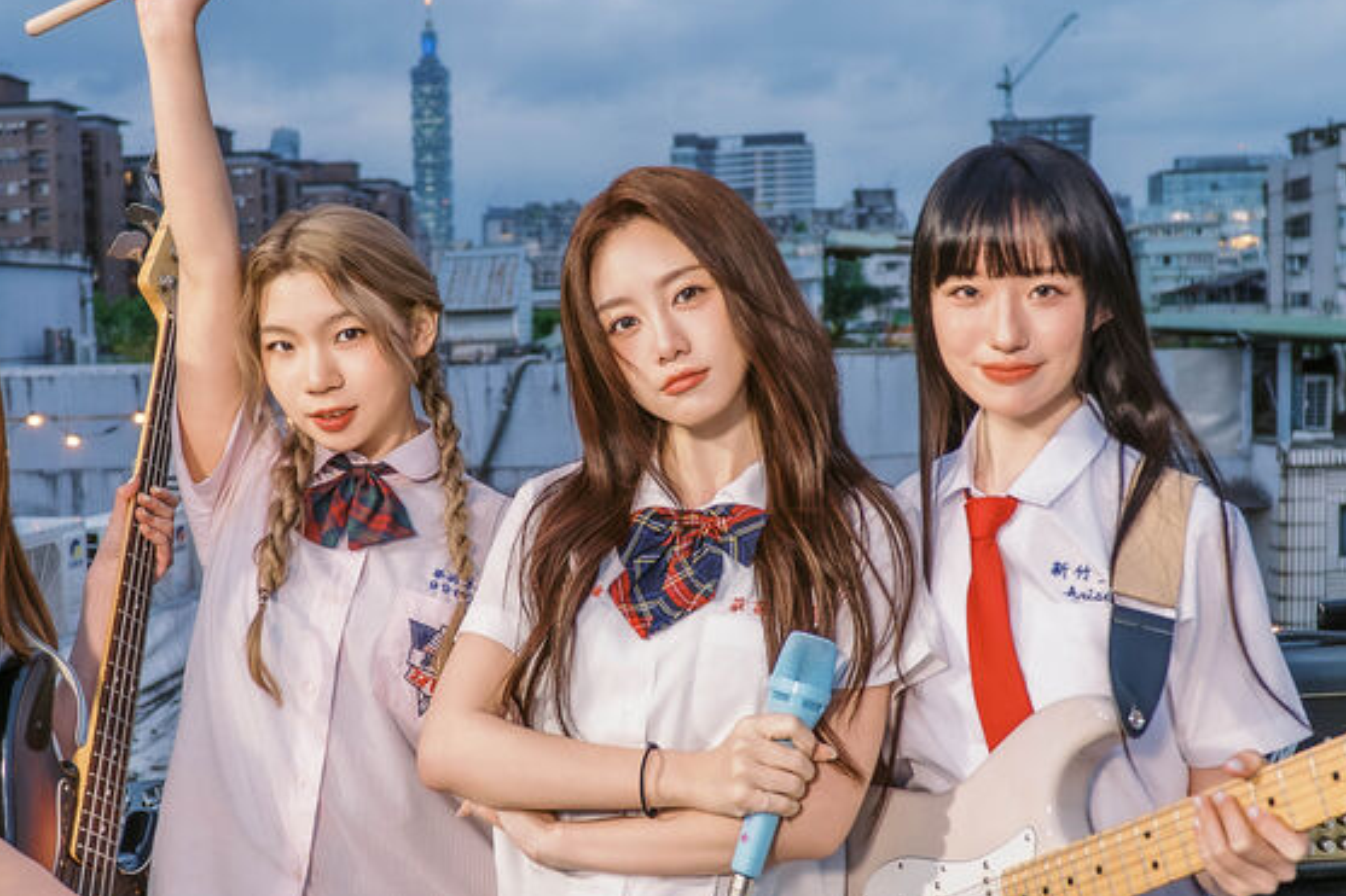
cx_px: 561
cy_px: 455
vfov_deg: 29.2
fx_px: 1719
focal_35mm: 46
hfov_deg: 42.6
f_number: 2.8
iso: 1100
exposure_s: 1/200
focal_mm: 20
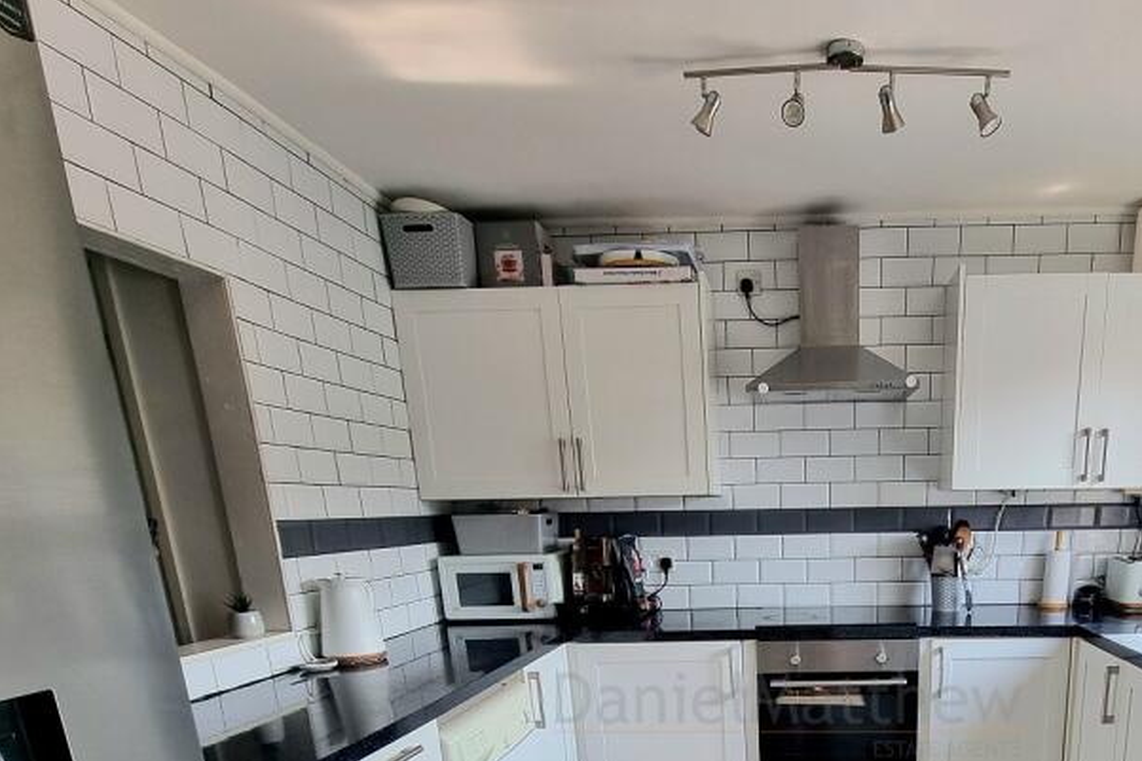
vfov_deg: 48.1
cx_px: 785
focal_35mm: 23
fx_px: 729
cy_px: 714
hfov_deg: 73.2
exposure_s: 1/123
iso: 50
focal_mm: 2.2
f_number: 2.2
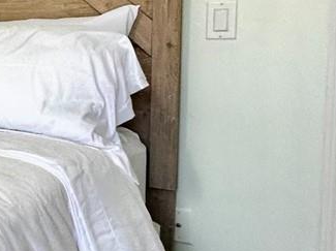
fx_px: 669
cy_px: 91
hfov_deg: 17.9
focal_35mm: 69
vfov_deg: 21.2
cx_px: -360
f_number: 2.2
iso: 200
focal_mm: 2.22
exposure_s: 1/120
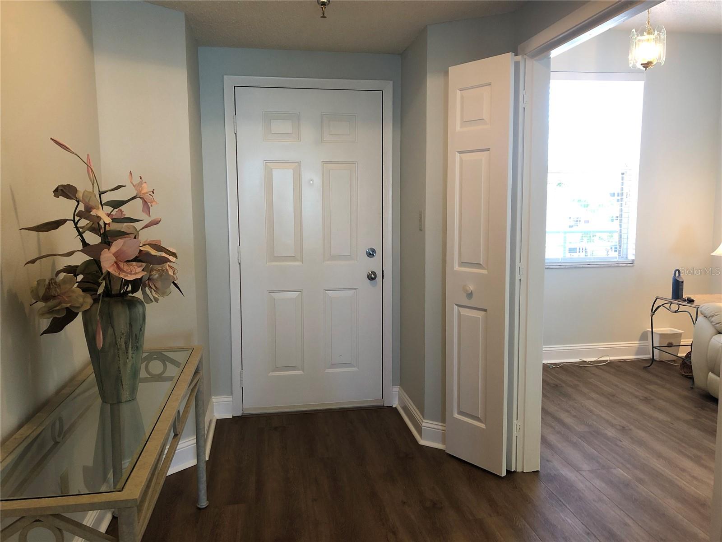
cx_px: 361
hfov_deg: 63.4
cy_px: 271
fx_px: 584
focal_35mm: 28
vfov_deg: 49.7
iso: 32
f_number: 1.8
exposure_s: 1/30
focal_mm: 3.99
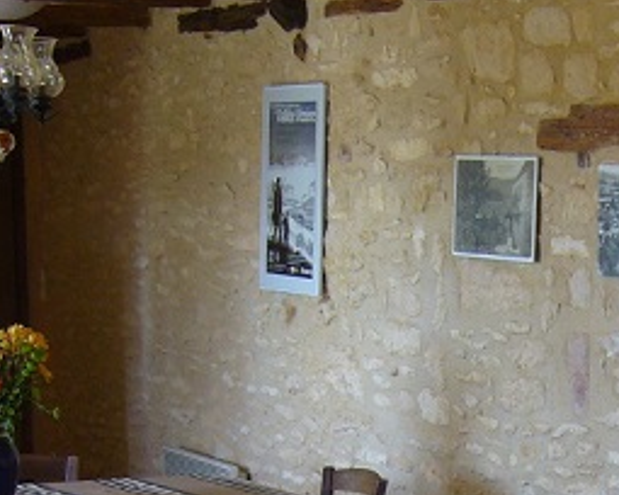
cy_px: 619
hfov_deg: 17.5
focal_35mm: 107
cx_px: 634
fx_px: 1960
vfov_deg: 13.9
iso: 100
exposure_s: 1/20
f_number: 2.8
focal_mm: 5.8
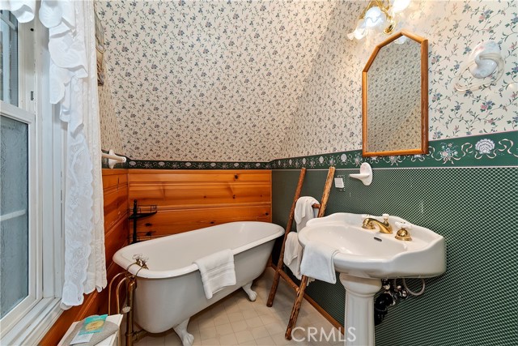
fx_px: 216
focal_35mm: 15
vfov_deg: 77.4
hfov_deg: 100.4
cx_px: 259
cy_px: 173
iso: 400
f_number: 8
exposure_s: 1/30
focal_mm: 10
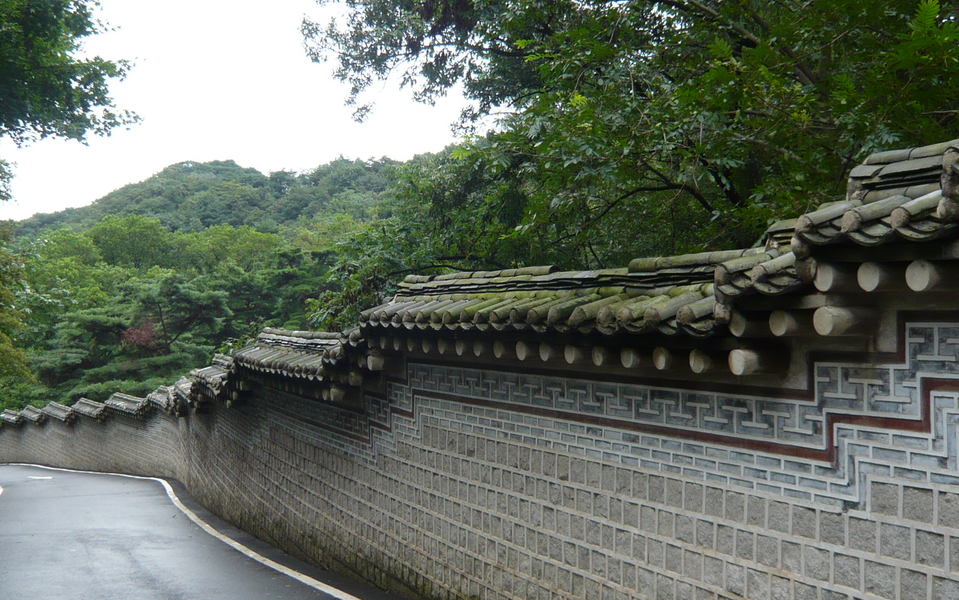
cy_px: 321
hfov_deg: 46.0
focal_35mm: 43
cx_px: 390
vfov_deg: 29.8
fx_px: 1124
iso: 100
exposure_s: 1/100
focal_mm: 4.6
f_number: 2.8
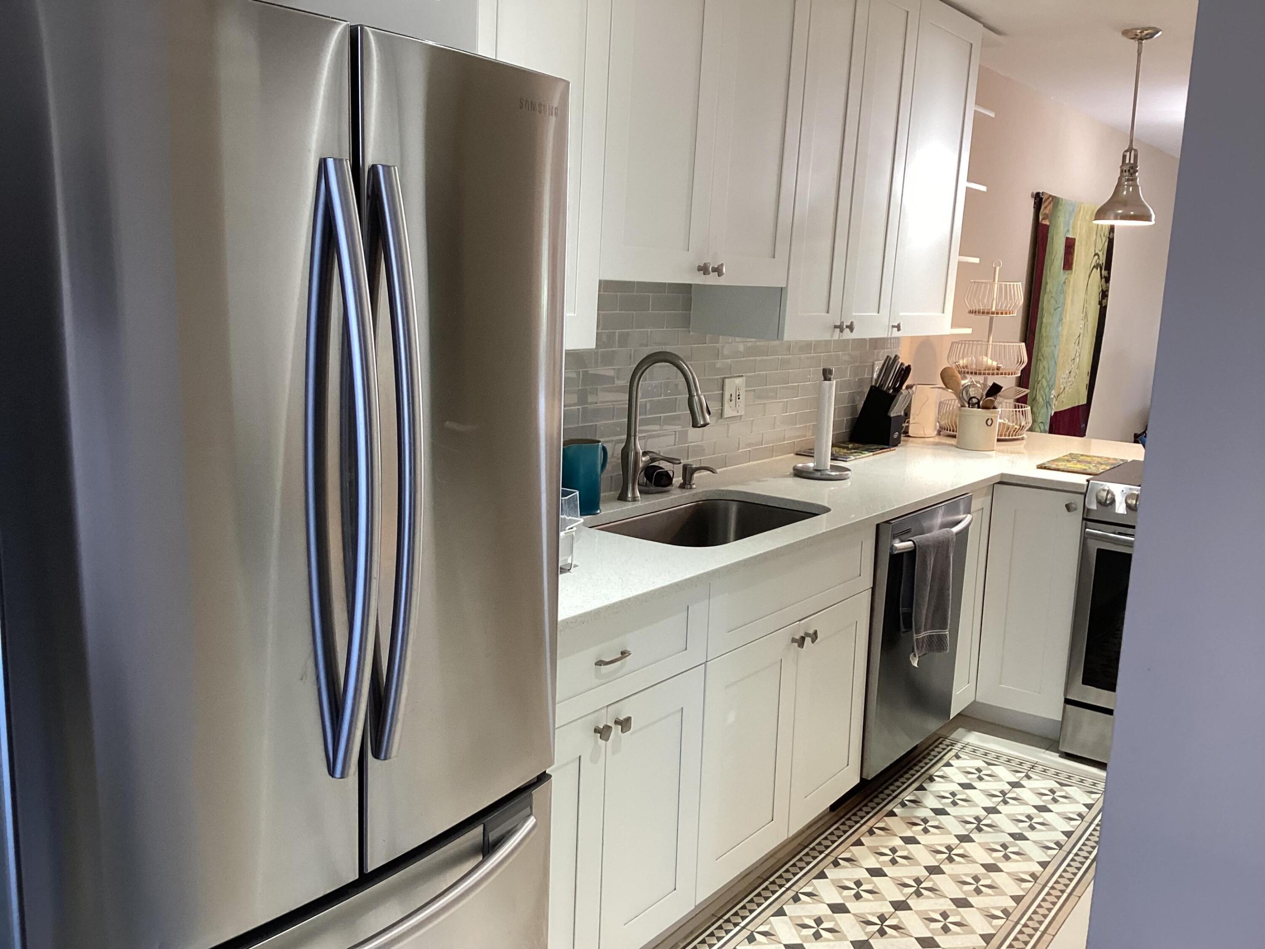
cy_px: 474
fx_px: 1133
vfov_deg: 45.4
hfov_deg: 58.4
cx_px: 632
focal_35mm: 31
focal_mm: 3.3
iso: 80
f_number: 2.4
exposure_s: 1/60
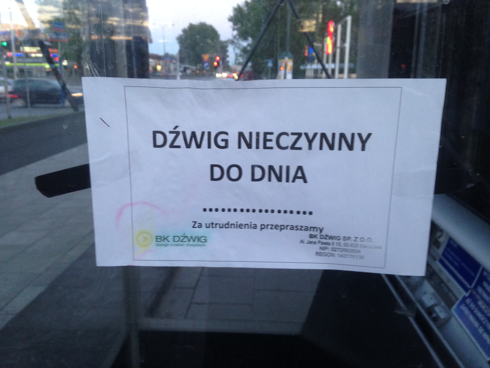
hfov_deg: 55.4
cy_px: 184
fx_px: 467
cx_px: 245
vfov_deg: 42.9
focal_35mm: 33
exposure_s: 1/20
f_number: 2.4
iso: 125
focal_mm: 4.12
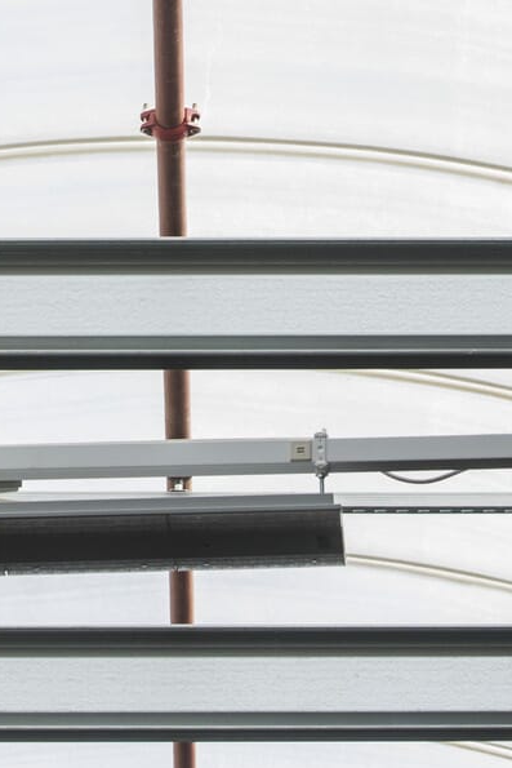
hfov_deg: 6.1
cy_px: -186
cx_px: 172
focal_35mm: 226
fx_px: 4818
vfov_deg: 9.0
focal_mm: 70
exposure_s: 1/160
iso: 500
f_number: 10
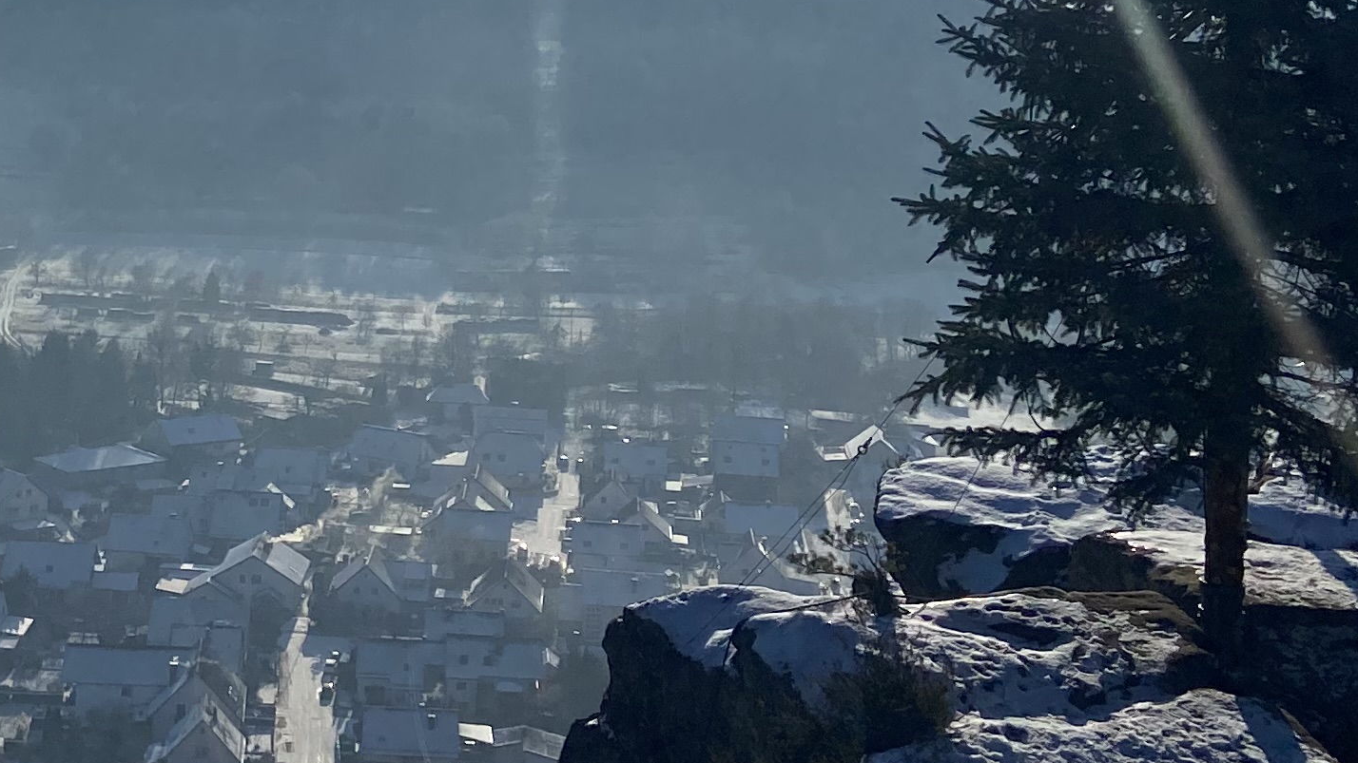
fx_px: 2880
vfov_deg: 14.7
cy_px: -82
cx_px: 325
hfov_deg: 26.2
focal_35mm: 80
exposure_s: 1/12658
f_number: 1.8
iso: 32
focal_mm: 4.25
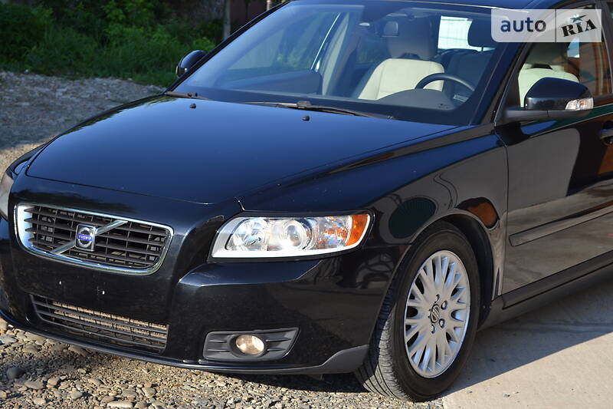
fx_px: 1404
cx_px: 306
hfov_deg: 24.6
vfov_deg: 16.5
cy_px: 204
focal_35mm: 82
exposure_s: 1/160
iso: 100
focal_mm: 55
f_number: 6.3
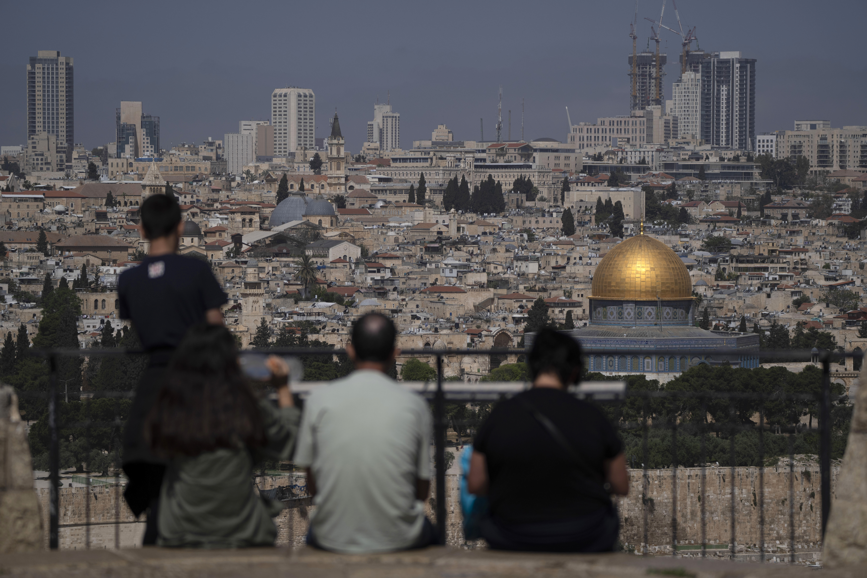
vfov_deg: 10.2
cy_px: 289
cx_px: 434
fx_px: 3251
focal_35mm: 135
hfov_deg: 15.2
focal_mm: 135
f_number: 5
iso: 100
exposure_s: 1/4000
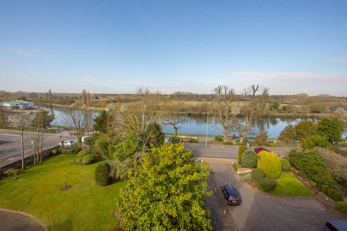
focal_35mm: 14
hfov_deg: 104.2
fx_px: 135
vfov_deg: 81.3
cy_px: 116
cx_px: 174
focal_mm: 14
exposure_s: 1/640
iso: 500
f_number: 14
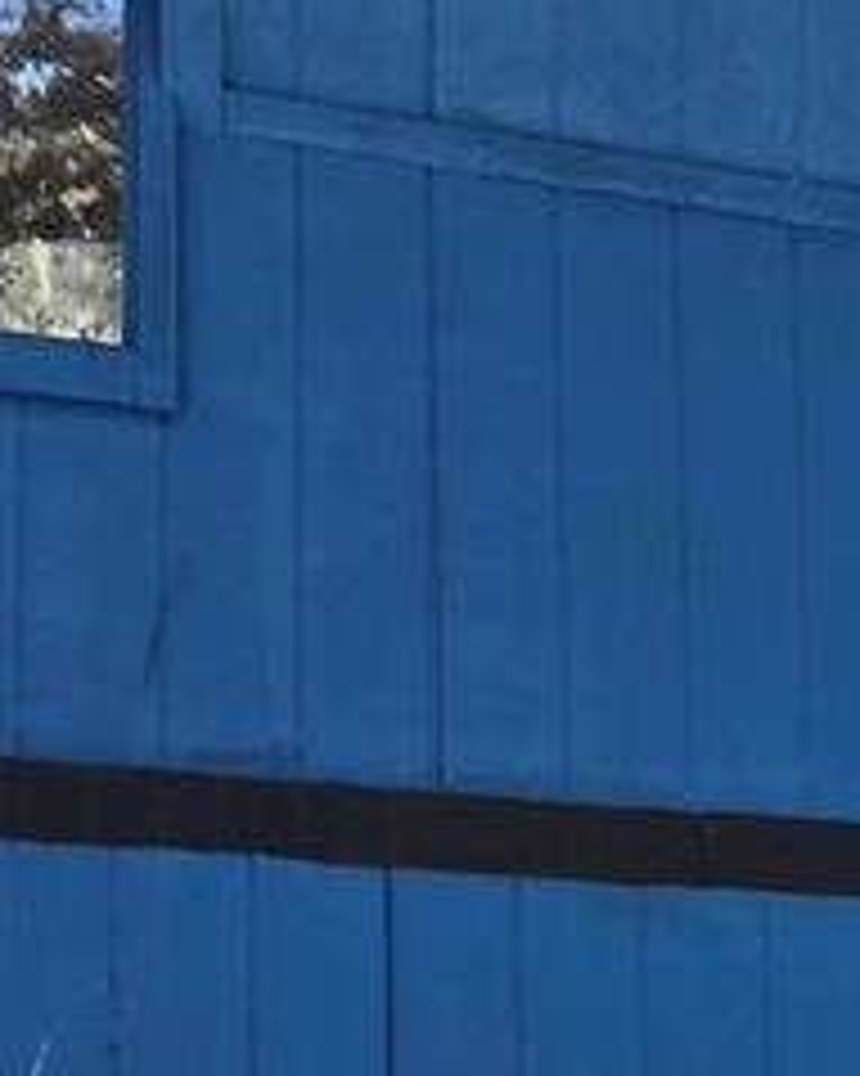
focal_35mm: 96
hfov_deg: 14.3
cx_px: 1513
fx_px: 3056
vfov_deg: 18.8
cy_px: 1330
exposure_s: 1/238
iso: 12
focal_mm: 6.3
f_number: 1.7
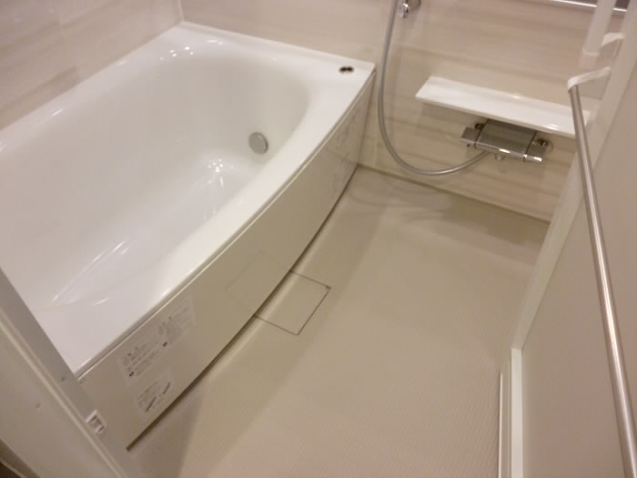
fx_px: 515
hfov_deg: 63.4
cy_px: 239
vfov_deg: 49.7
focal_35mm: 28
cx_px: 318
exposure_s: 1/10
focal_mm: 5
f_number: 3.1
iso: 400
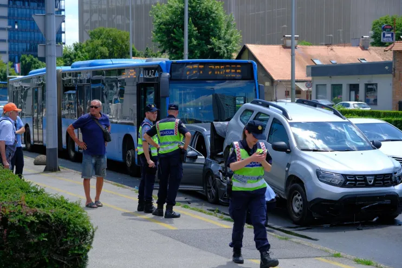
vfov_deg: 16.1
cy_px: 137
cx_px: 202
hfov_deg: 23.9
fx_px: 949
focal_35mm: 85
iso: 200
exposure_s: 1/1000
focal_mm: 55
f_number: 4
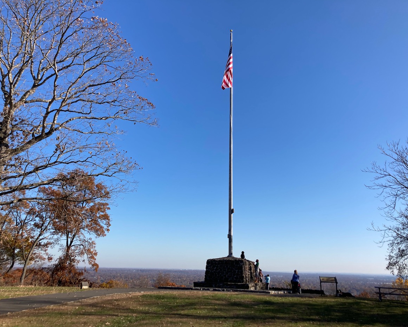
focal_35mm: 30
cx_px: 203
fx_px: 362
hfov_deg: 58.8
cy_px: 167
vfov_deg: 48.5
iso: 20
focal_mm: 3.99
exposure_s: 1/2183
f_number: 1.8
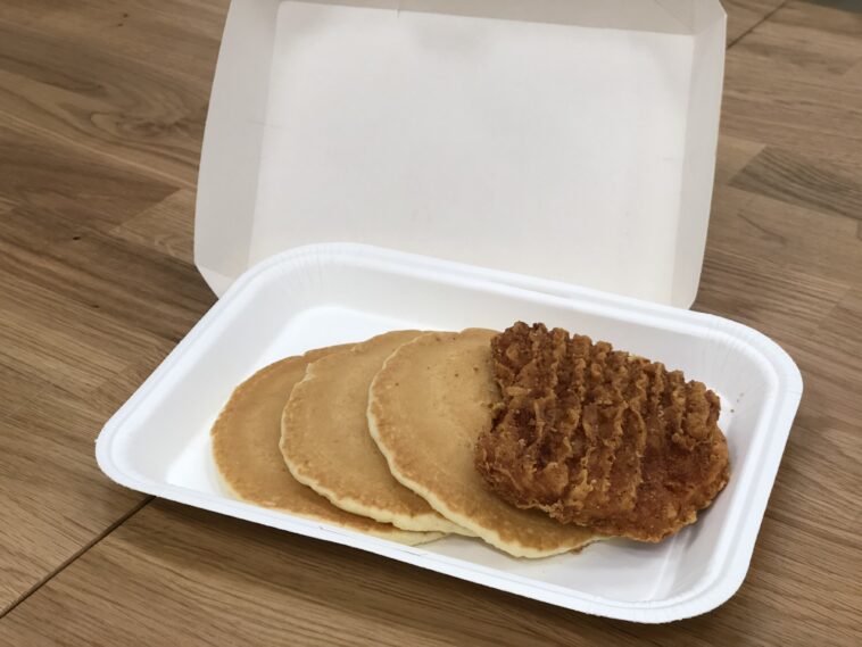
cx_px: 431
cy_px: 324
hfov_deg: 33.8
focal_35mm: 57
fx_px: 1420
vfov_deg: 25.7
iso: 125
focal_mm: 6.6
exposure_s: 1/50
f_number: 2.8
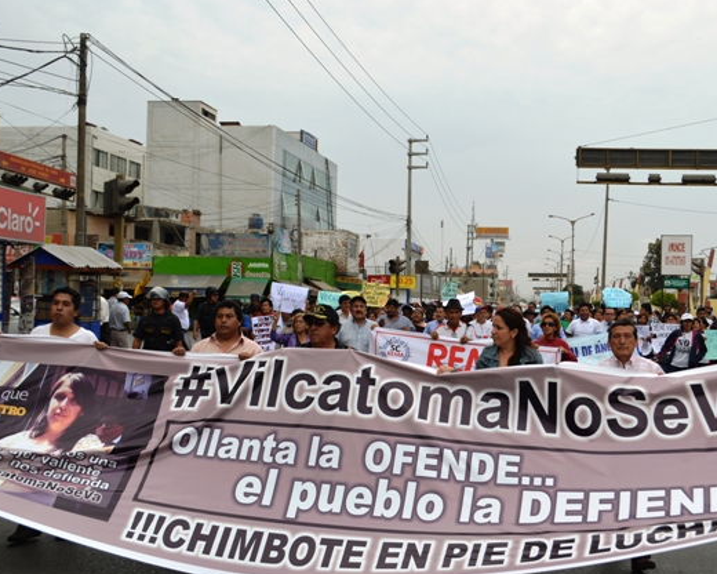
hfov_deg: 41.0
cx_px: 421
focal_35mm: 45
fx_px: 955
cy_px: 290
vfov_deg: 33.4
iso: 100
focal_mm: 26
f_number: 7.1
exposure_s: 1/200
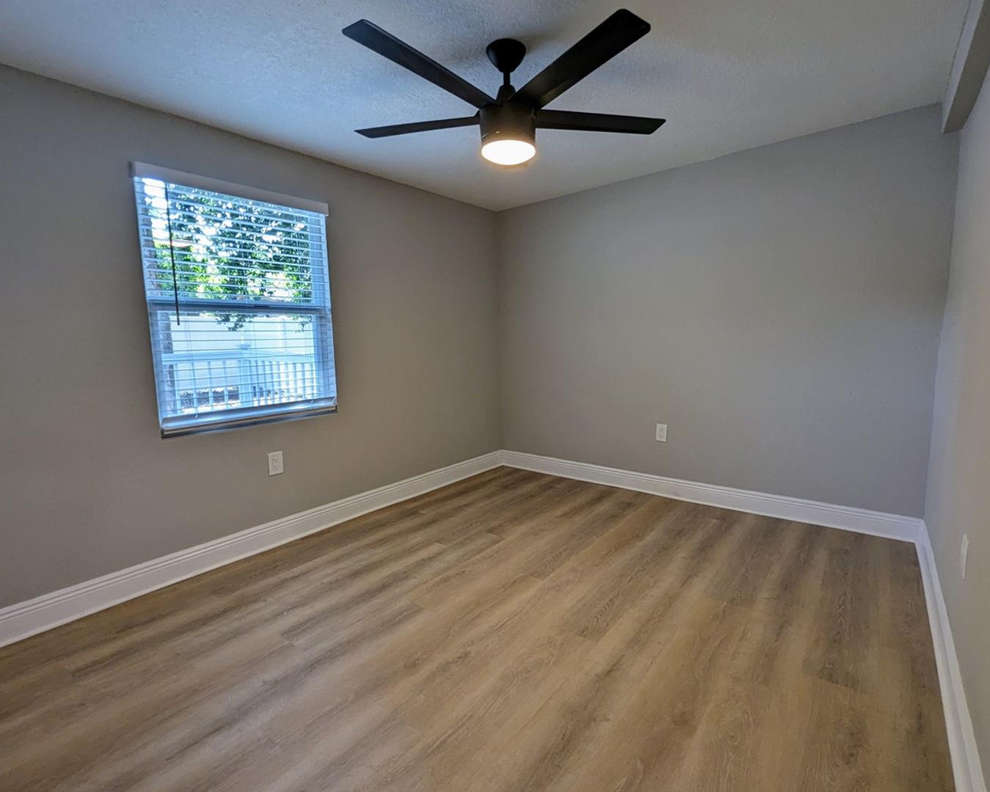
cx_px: 538
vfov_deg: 84.0
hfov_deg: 96.6
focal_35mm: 15
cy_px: 384
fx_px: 440
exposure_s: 1/60
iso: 61
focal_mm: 1.95
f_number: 2.2
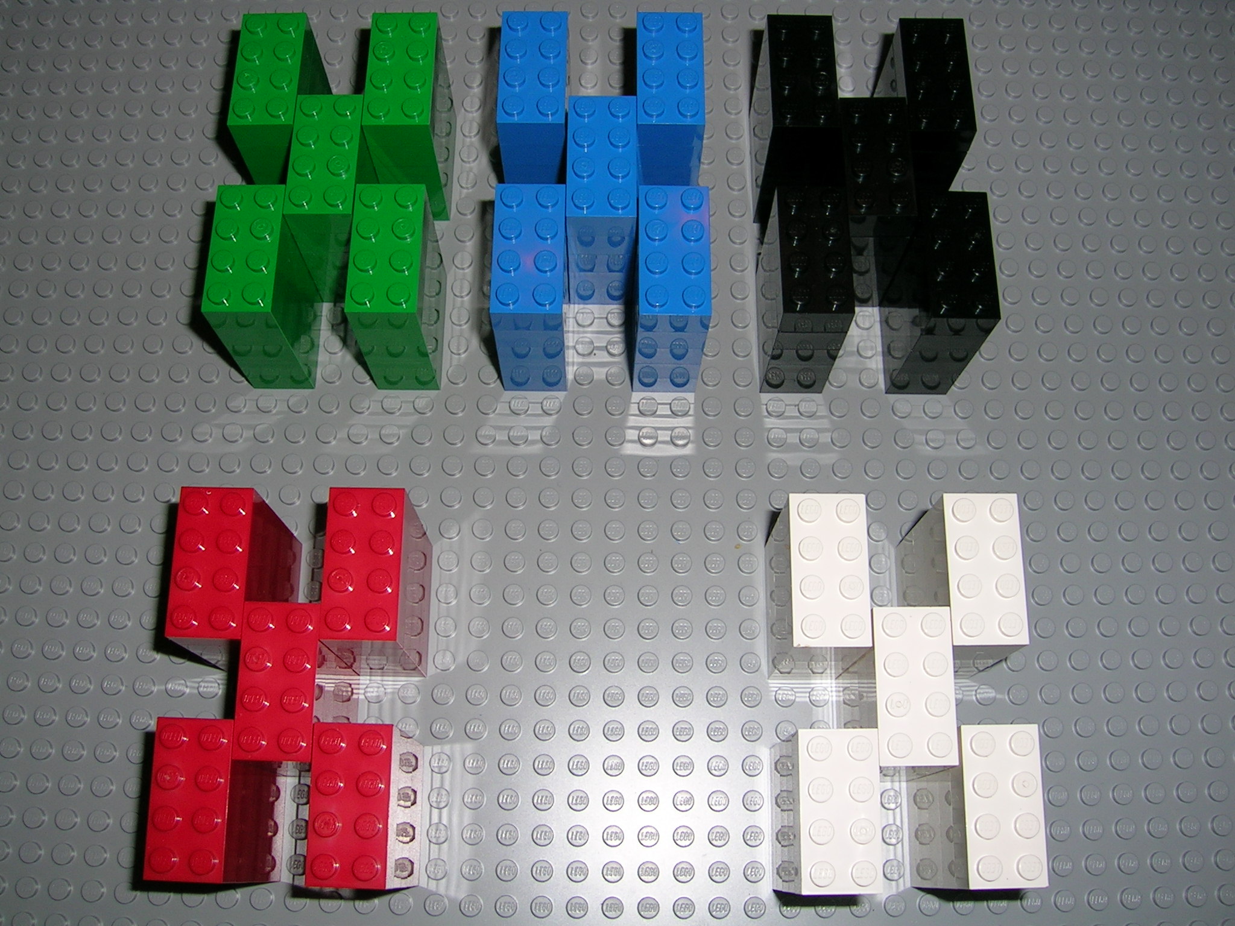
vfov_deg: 40.7
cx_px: 618
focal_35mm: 35
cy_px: 463
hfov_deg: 52.6
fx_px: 1249
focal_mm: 5.4
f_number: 4.8
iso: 50
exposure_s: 1/60.1
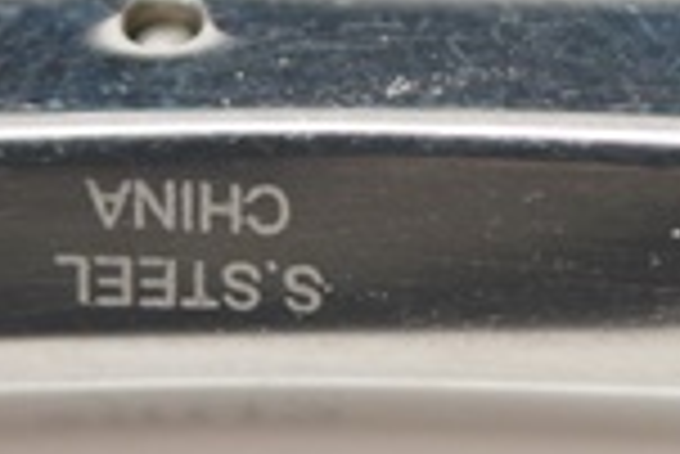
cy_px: 166
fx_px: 6201
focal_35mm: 328
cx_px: 405
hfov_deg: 6.3
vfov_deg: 4.2
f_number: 5.6
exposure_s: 1/60
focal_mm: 55
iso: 560
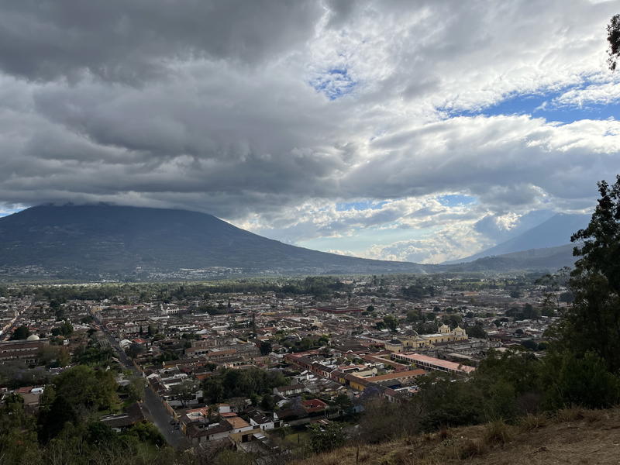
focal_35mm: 26
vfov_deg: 53.1
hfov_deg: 67.3
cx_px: 310
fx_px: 466
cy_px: 232
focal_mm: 5.1
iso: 50
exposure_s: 1/4651
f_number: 1.6
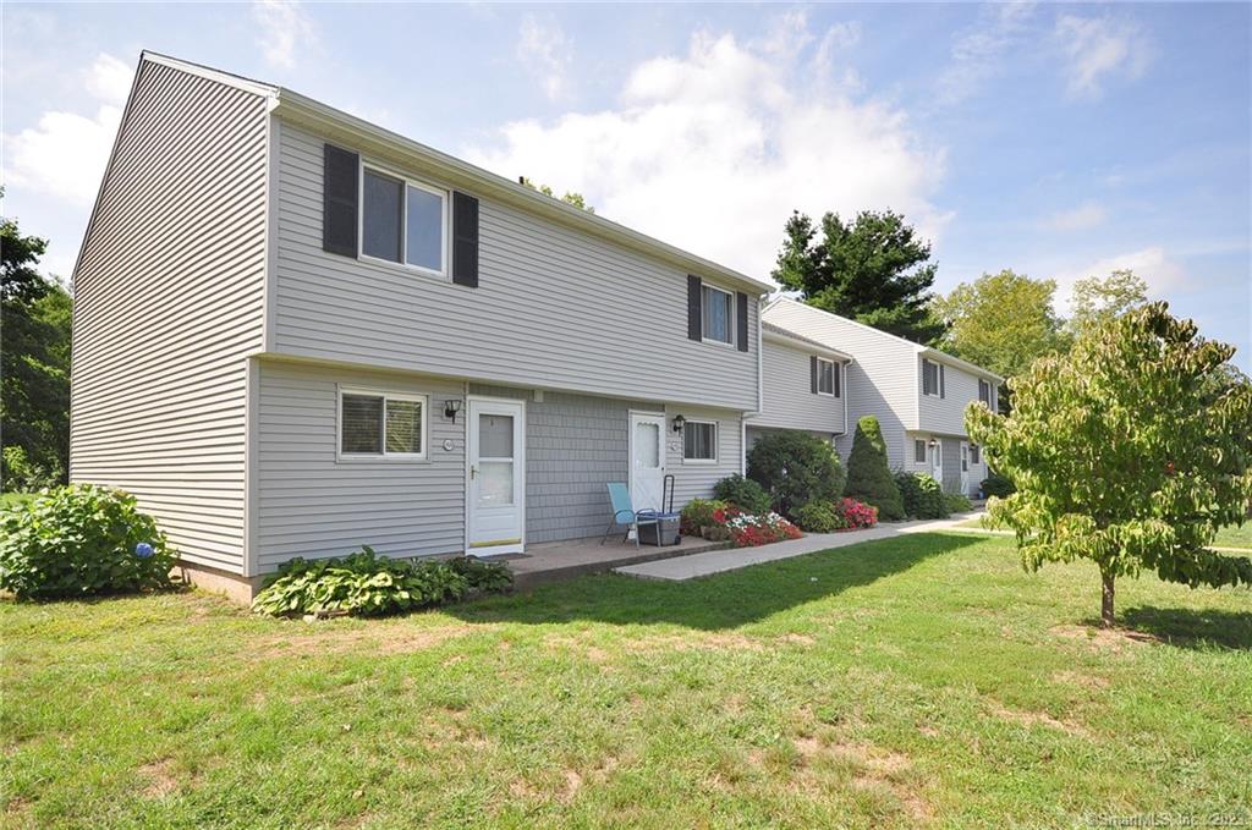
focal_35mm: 18
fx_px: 625
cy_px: 415
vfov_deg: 67.2
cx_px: 626
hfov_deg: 90.1
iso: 320
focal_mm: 12
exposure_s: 1/400
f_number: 8
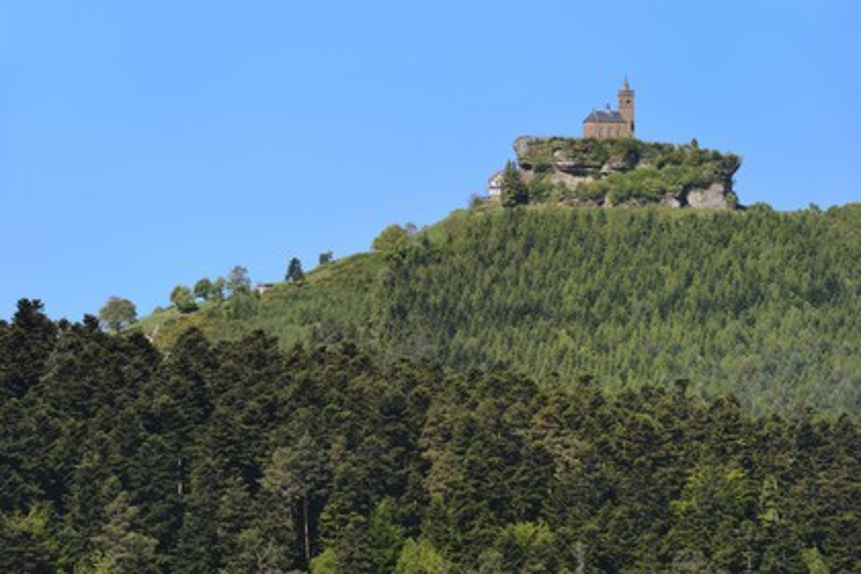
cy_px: 287
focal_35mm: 200
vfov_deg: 6.9
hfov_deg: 10.3
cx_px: 430
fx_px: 4783
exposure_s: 1/400
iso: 200
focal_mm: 200
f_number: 11
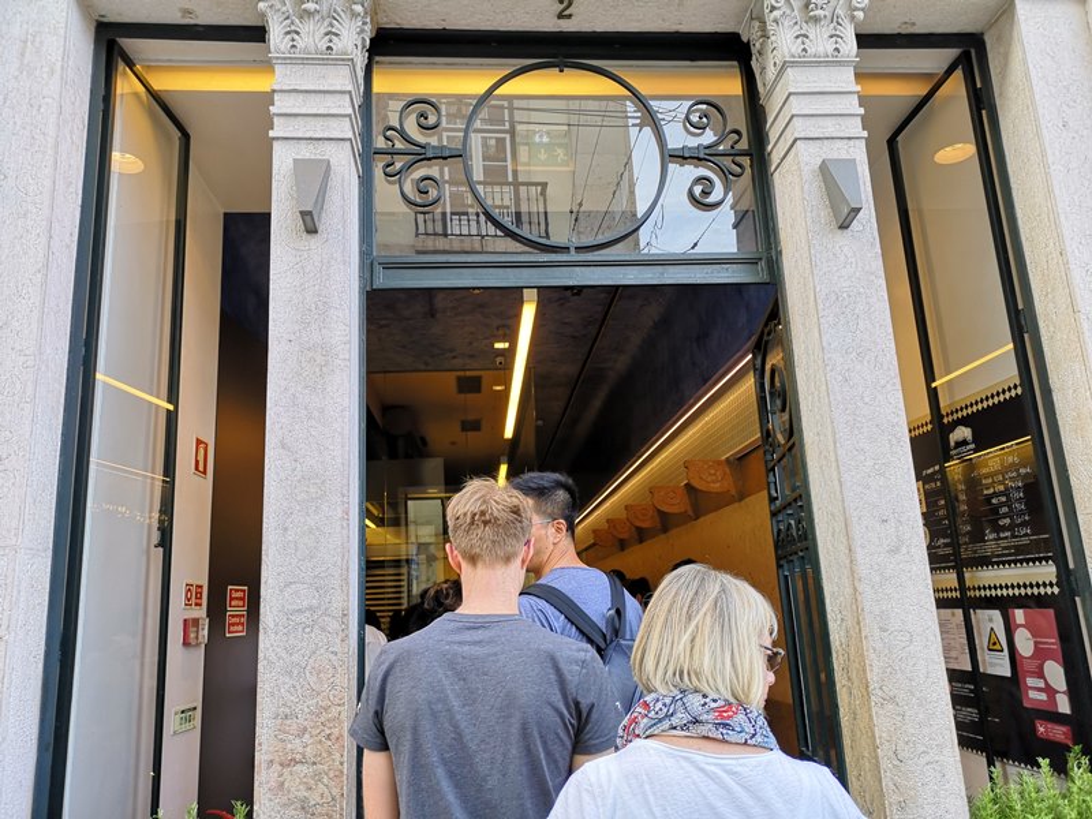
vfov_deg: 51.4
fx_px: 852
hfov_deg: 65.3
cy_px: 410
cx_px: 546
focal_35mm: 27
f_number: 1.8
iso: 50
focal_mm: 3.95
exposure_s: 1/167
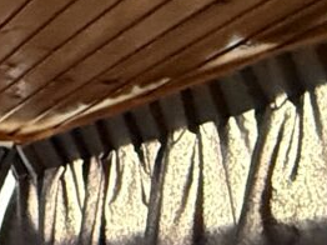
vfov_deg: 13.1
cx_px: -444
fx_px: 1010
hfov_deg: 13.6
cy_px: 362
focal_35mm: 107
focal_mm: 2.22
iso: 800
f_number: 2.2
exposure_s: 1/60
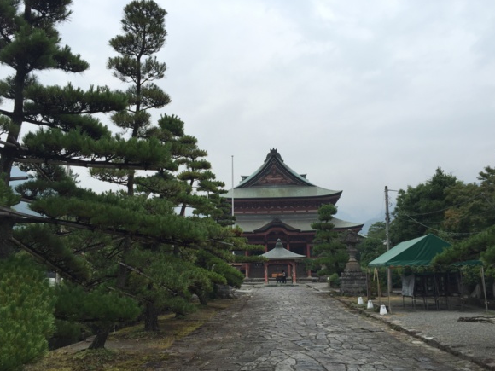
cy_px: 183
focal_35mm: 30
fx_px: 429
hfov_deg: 60.0
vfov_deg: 46.8
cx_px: 245
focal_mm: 4.15
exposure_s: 1/324
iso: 32
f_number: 2.2
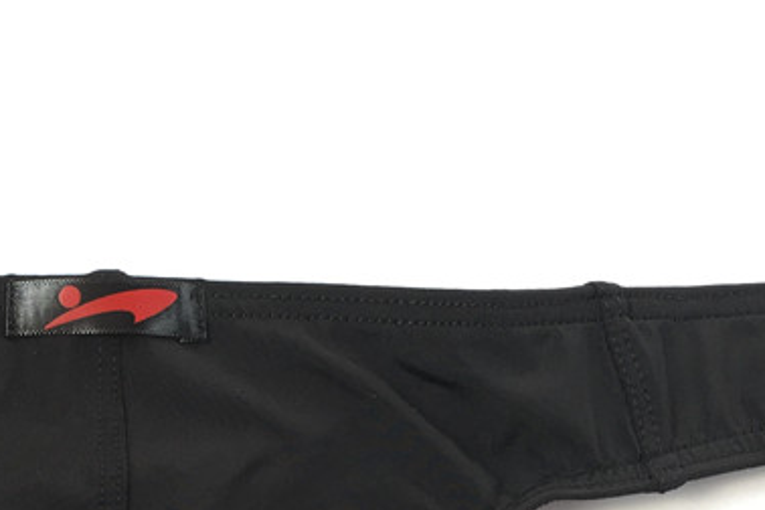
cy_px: 565
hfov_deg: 23.2
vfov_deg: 15.6
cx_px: 63
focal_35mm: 85
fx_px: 1806
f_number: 2.2
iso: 32
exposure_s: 1/100
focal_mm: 4.15
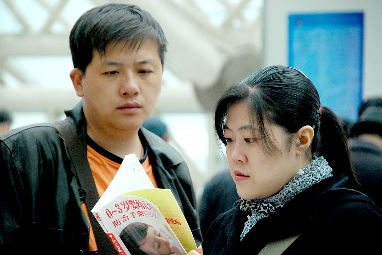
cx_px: 191
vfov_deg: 5.1
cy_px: 128
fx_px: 2868
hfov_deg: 7.6
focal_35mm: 270
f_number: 6.3
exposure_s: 1/400
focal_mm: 180
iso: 1600
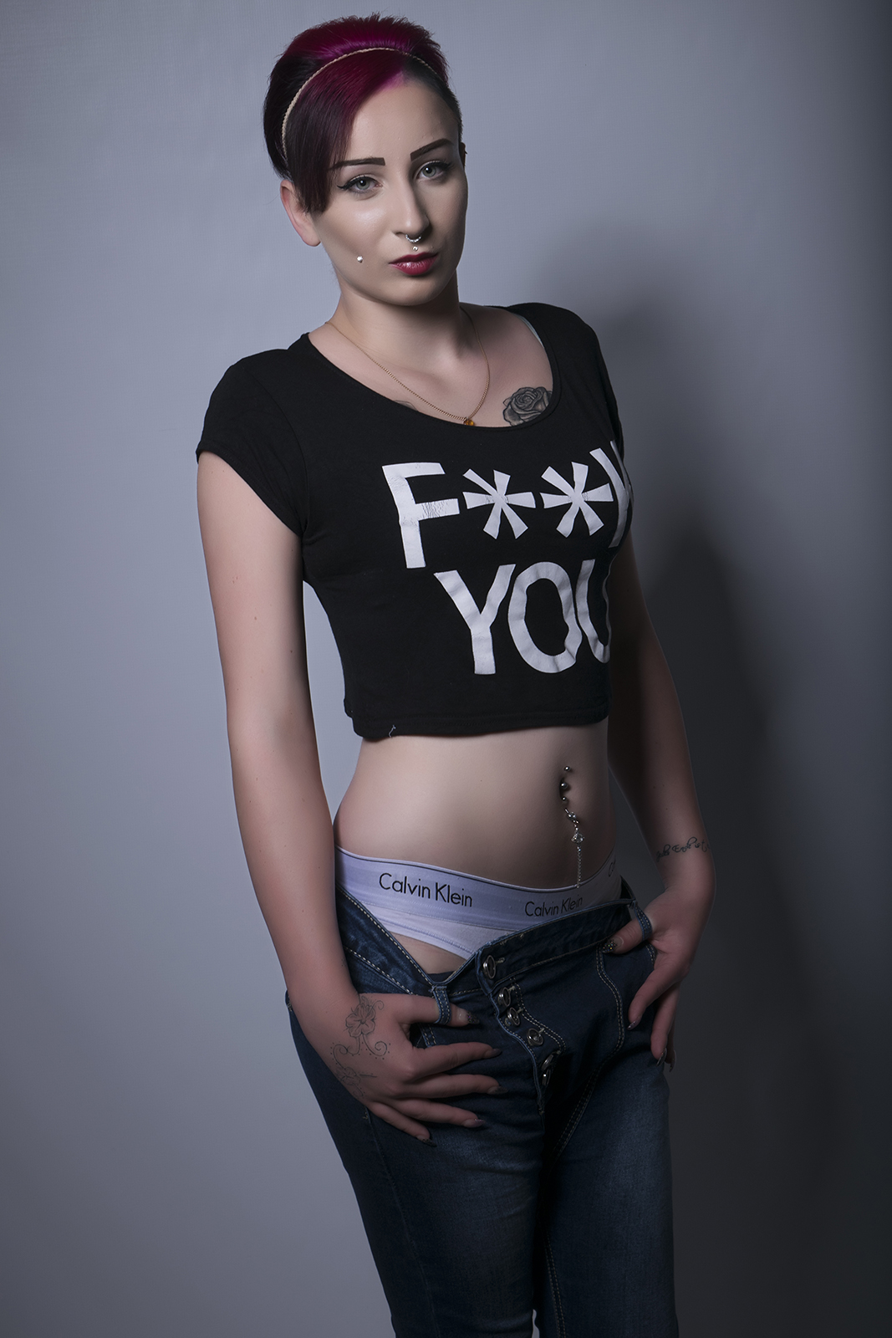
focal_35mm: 82
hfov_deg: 16.6
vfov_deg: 24.6
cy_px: 669
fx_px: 3065
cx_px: 446
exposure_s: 1/200
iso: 100
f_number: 11
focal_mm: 55
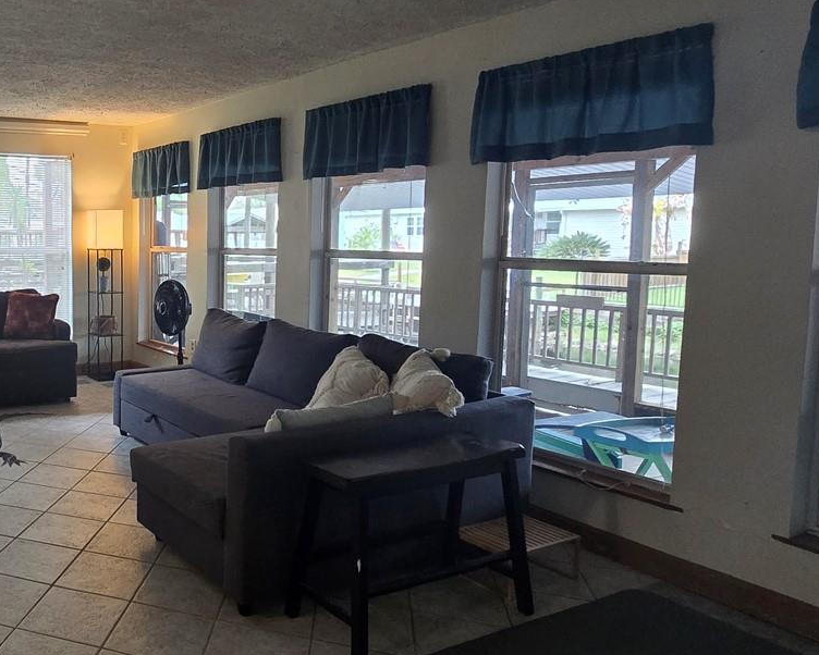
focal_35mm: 27
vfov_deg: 53.1
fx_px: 655
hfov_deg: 55.6
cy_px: 300
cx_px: 83
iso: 500
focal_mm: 2.2
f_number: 2.2
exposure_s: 1/60
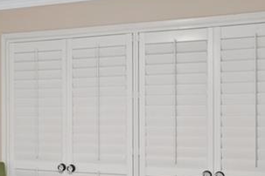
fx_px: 545
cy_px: 109
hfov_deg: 25.1
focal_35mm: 74
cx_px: -39
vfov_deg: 18.4
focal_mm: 14
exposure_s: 1
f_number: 6.3
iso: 250
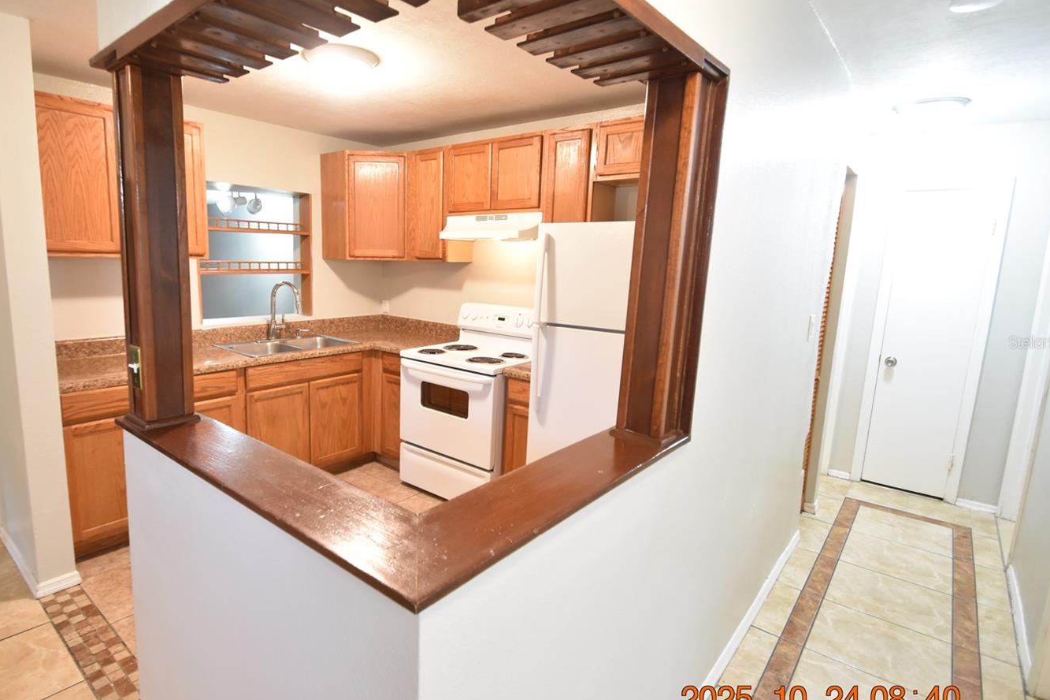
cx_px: 449
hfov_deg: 89.4
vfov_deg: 67.3
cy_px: 342
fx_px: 525
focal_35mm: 18
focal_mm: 10
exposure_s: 1/30
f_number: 3.5
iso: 800
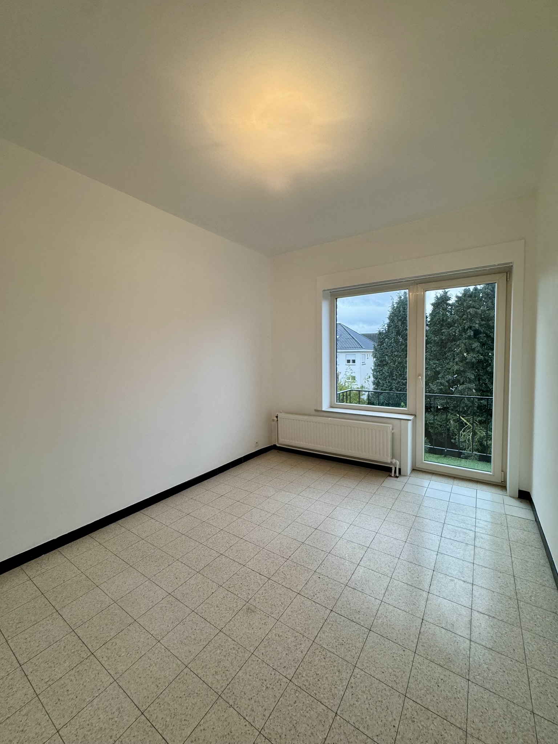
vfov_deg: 102.1
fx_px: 301
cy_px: 372
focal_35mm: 14
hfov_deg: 85.7
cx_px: 279
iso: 160
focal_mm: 2.22
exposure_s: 1/100
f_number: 2.2
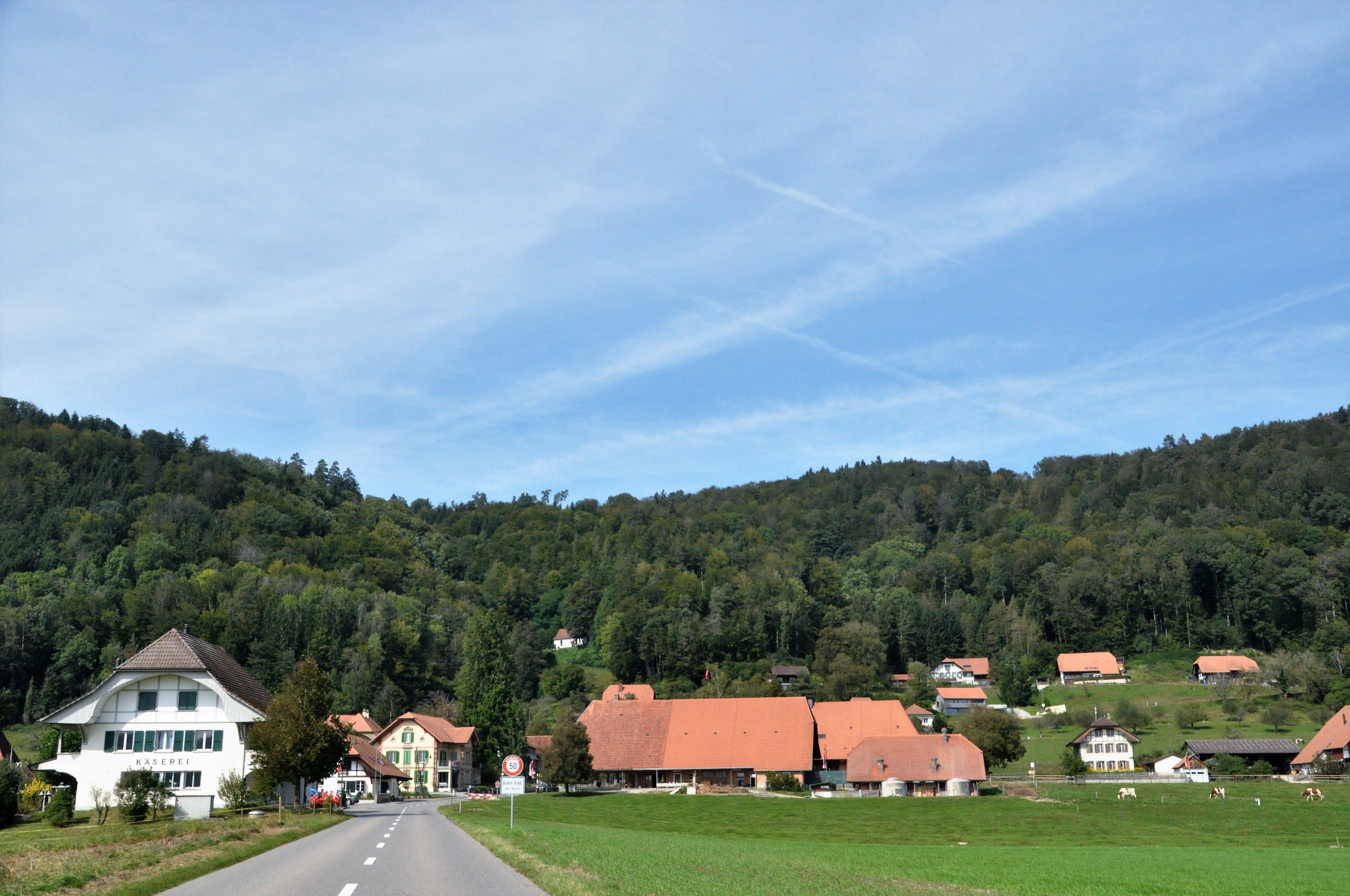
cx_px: 675
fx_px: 1292
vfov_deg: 38.3
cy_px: 448
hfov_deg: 55.2
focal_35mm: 34
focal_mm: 23
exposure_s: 1/4000
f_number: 9
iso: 2000
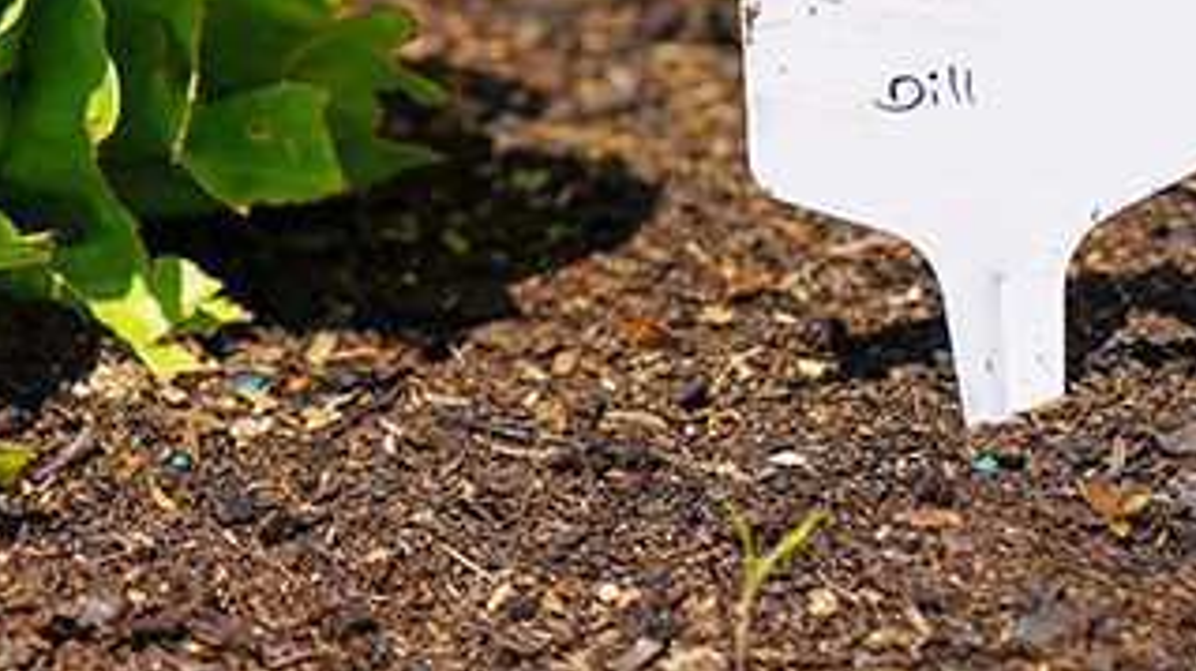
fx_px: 6561
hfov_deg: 10.1
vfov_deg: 5.8
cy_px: -291
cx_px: -634
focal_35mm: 207
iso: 100
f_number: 5
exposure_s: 1/500
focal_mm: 63
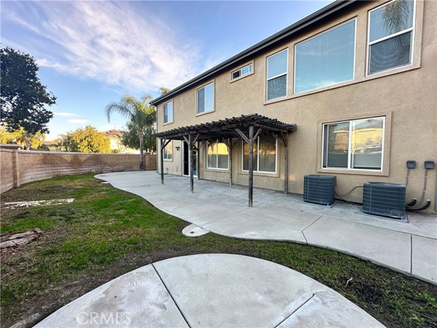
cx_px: 218
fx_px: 177
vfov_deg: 85.7
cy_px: 164
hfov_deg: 102.1
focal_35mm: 14
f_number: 2.2
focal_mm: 2.22
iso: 40
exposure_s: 1/103
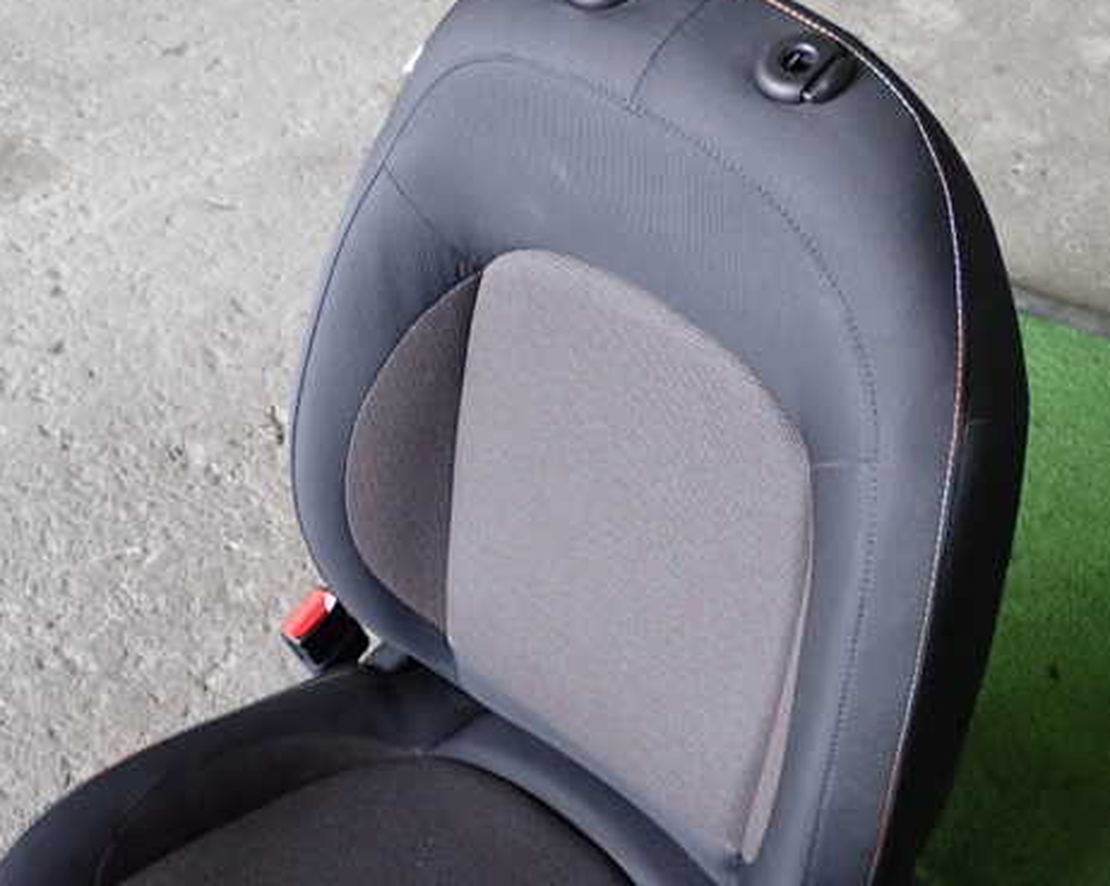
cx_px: 637
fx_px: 1707
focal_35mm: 52
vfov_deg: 29.1
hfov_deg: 35.9
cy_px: 427
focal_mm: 7.31
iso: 400
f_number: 2.8
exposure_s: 1/40
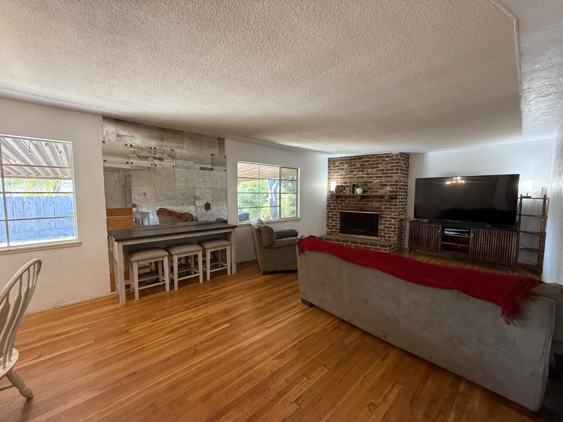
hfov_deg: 102.1
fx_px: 228
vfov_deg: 85.7
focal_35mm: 14
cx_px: 282
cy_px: 211
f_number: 2.2
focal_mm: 2.22
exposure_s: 1/120
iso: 400
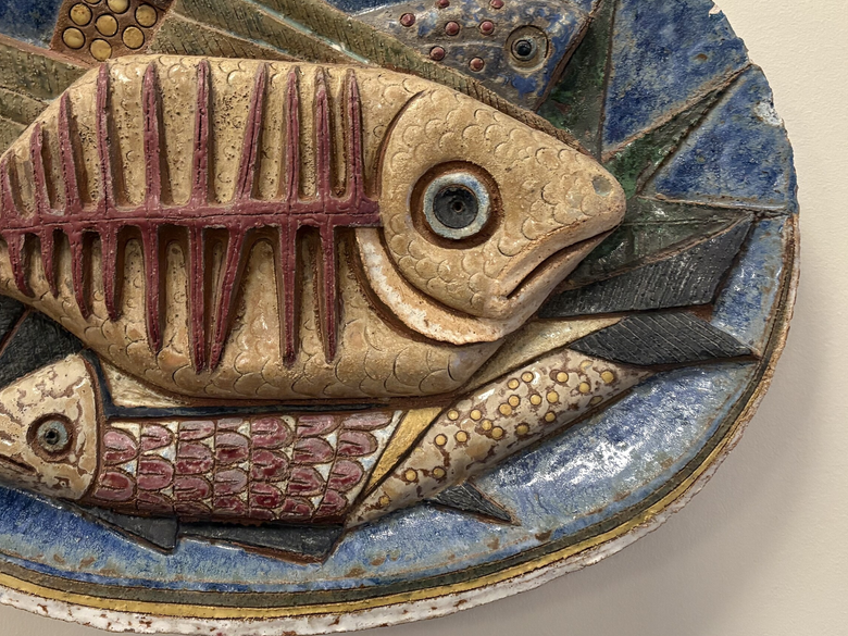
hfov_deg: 46.2
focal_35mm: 40
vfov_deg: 35.7
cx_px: 298
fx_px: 980
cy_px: 226
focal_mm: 5.96
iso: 400
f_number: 1.6
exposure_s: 1/33
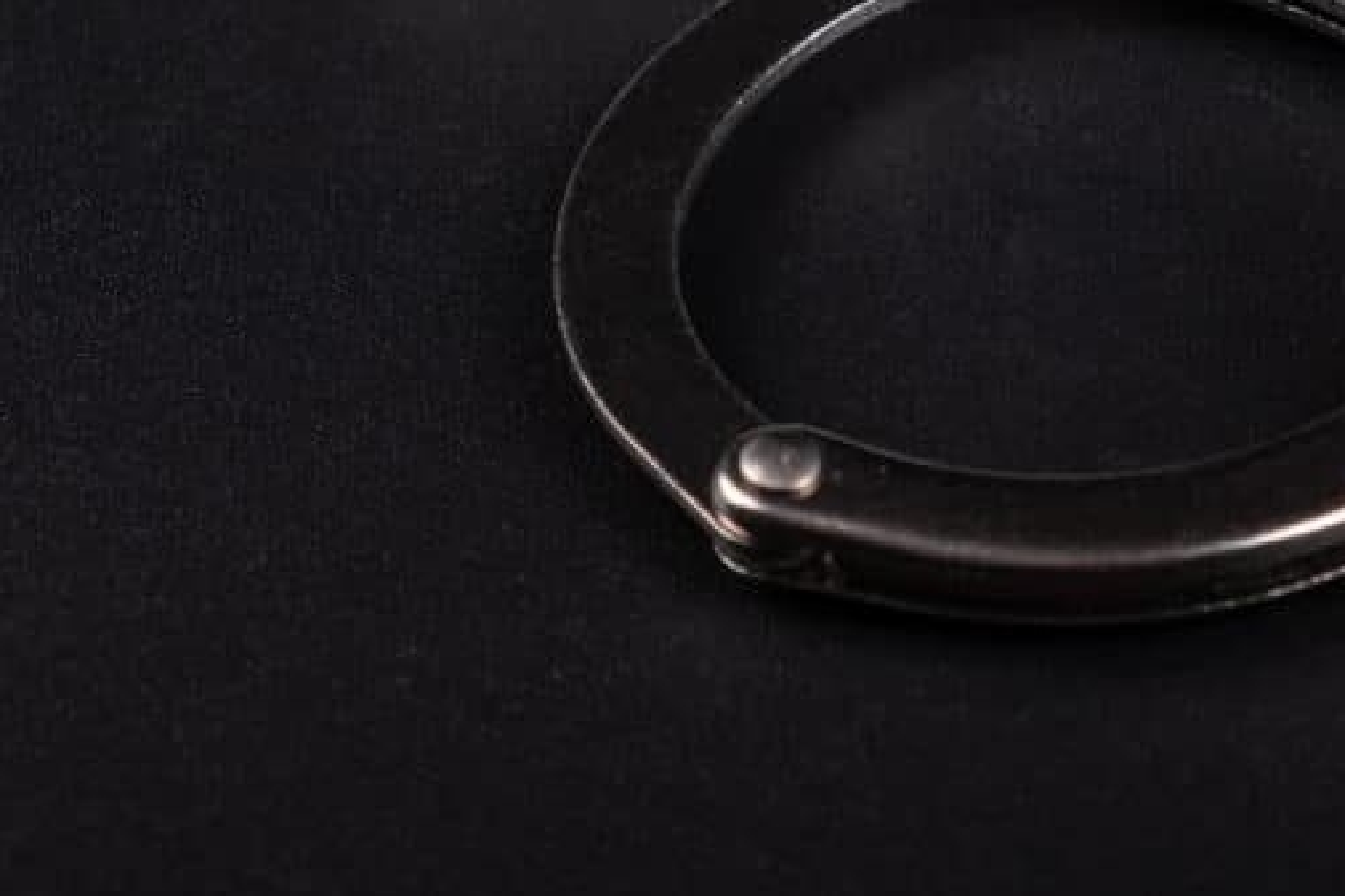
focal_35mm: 168
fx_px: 6274
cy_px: 12
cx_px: 1353
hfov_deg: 12.1
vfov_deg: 8.1
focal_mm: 55
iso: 200
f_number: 8
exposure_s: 1/160
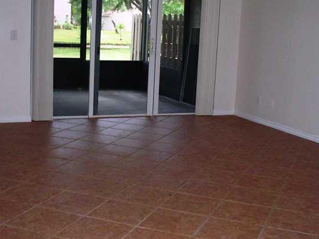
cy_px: 120
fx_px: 498
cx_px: 162
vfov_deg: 27.0
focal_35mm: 54
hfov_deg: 35.5
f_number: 2.8
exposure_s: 1/60
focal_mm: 5.7
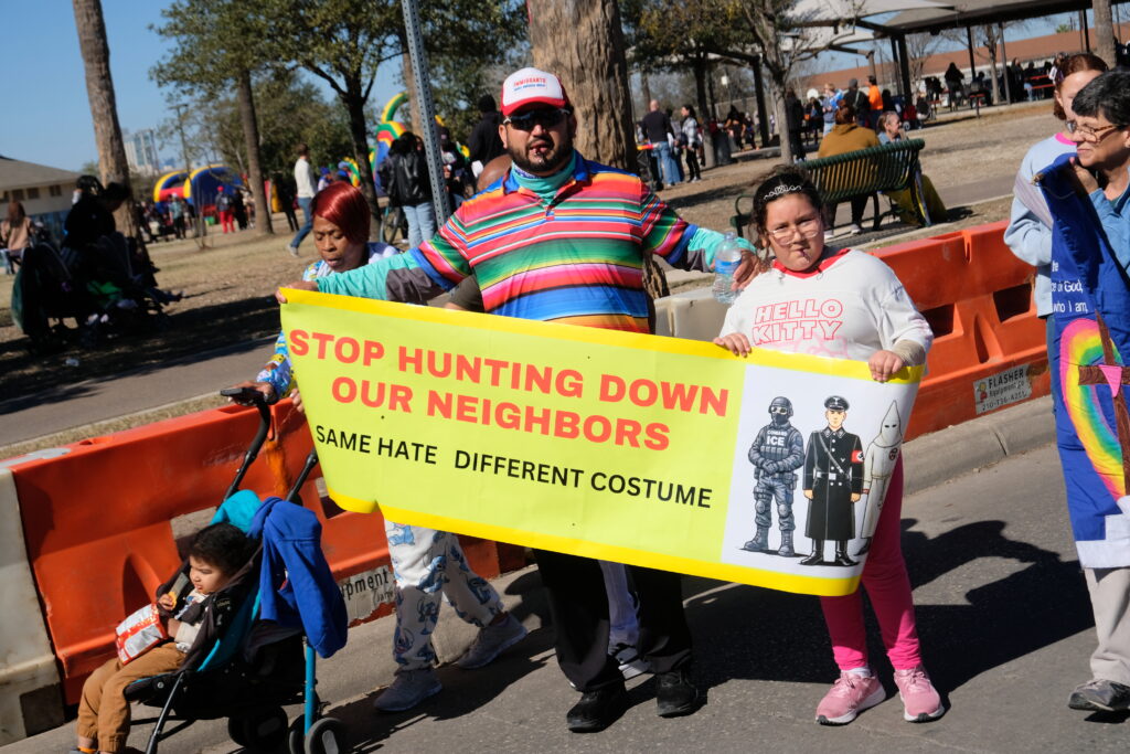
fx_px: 1852
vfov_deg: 23.0
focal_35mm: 59
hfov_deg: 33.9
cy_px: 377
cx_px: 565
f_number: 8
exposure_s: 1/1100
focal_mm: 39
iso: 400
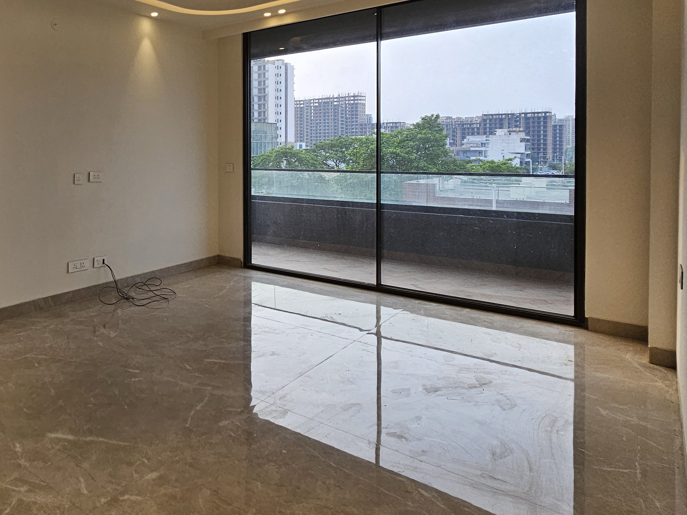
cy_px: 156
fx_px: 476
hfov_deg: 65.5
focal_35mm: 24
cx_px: 143
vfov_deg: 55.2
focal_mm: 2.2
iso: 50
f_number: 2.2
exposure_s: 1/231
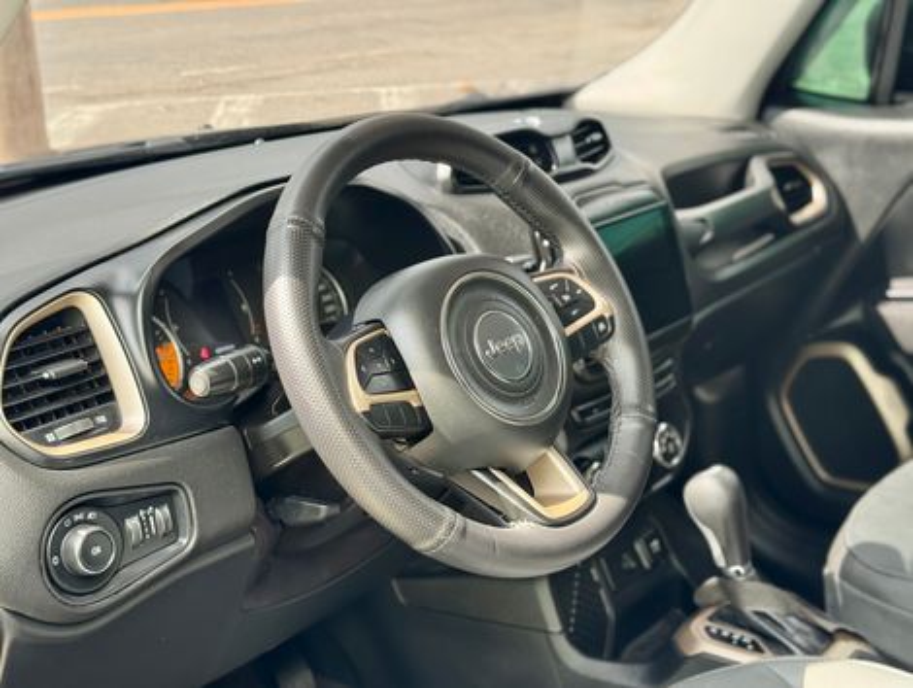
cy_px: 344
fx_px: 1268
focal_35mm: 48
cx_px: 456
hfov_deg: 39.6
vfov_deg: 30.3
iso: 100
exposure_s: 1/130
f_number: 1.78
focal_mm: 6.76
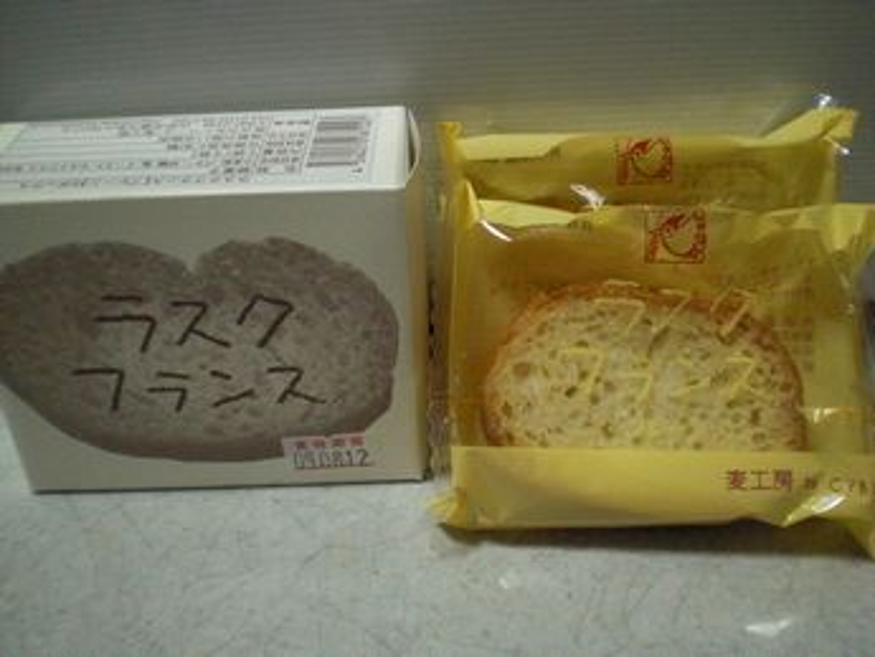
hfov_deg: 49.0
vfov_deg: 37.7
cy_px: 328
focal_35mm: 38
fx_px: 961
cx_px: 438
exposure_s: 1/80
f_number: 3.1
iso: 800
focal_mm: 6.3
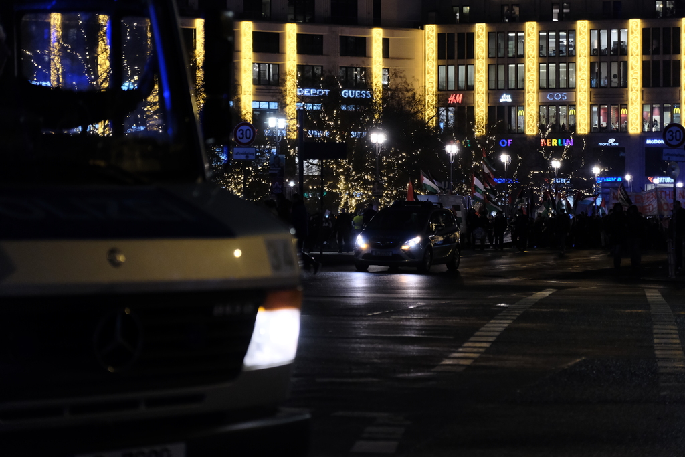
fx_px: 1998
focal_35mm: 105
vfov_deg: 13.0
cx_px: 342
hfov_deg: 19.5
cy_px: 228
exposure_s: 1/110
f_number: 2.8
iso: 3200
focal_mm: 70
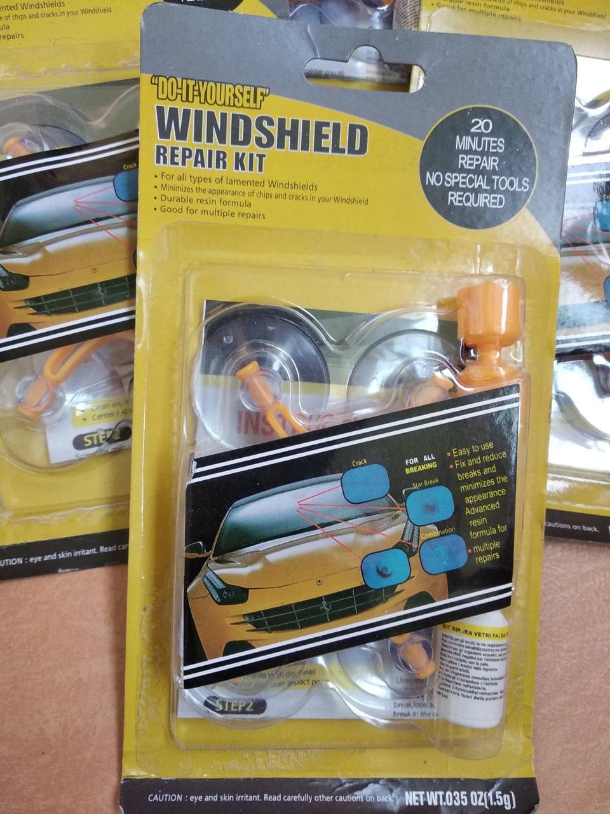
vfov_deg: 60.0
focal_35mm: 30
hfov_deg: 46.8
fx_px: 705
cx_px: 305
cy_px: 407
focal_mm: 3.65
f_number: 2.2
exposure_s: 1/33
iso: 165
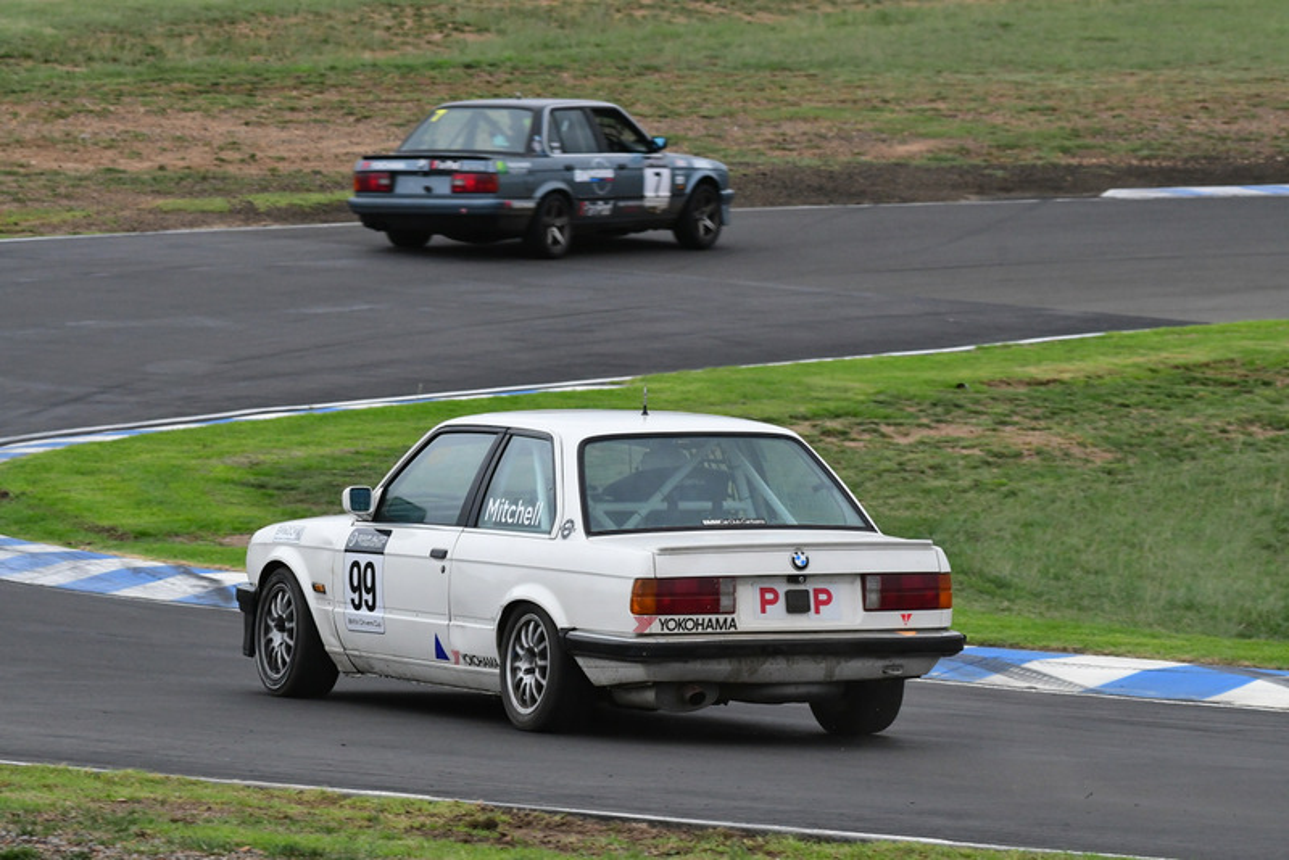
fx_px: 10745
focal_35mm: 300
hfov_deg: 6.9
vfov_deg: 4.6
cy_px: 430
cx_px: 644
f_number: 10
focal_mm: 200
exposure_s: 1/640
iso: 2000
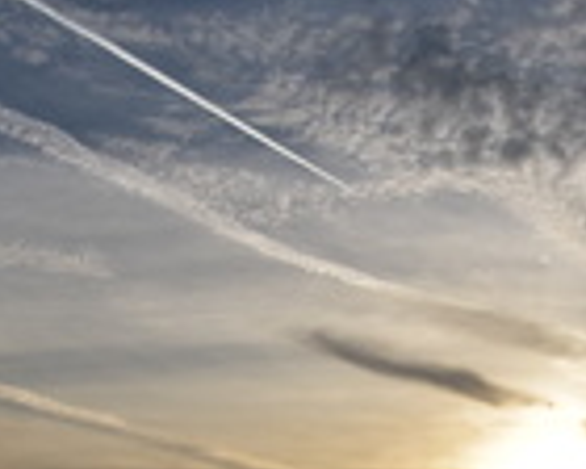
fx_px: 2160
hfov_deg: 15.3
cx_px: 486
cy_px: 375
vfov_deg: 12.3
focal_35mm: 125
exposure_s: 1/1250
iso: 640
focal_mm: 27
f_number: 16
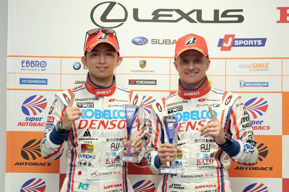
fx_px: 417
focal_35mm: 52
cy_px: 96
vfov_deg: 26.0
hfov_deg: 38.2
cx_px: 144
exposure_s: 1/60
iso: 800
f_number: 6.7
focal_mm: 52
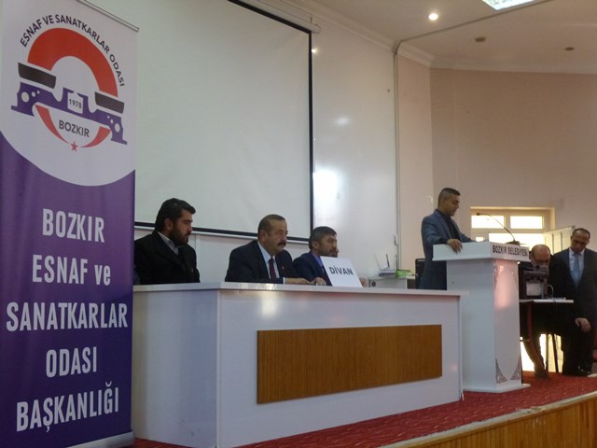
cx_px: 298
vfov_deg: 35.1
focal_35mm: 41
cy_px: 224
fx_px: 707
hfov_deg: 45.8
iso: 400
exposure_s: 1/25
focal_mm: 7.4
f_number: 3.8
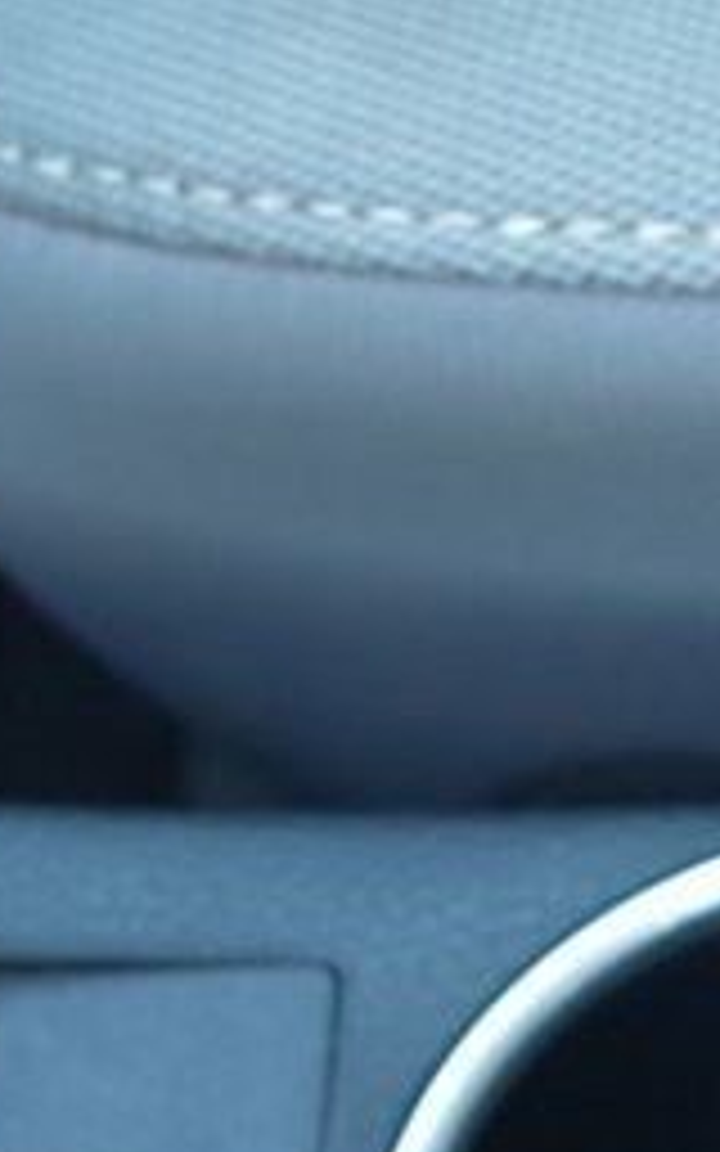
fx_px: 4805
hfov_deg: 8.5
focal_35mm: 153
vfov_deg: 13.2
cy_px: 1530
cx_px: 868
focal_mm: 25
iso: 1600
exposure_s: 1/8
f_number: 4
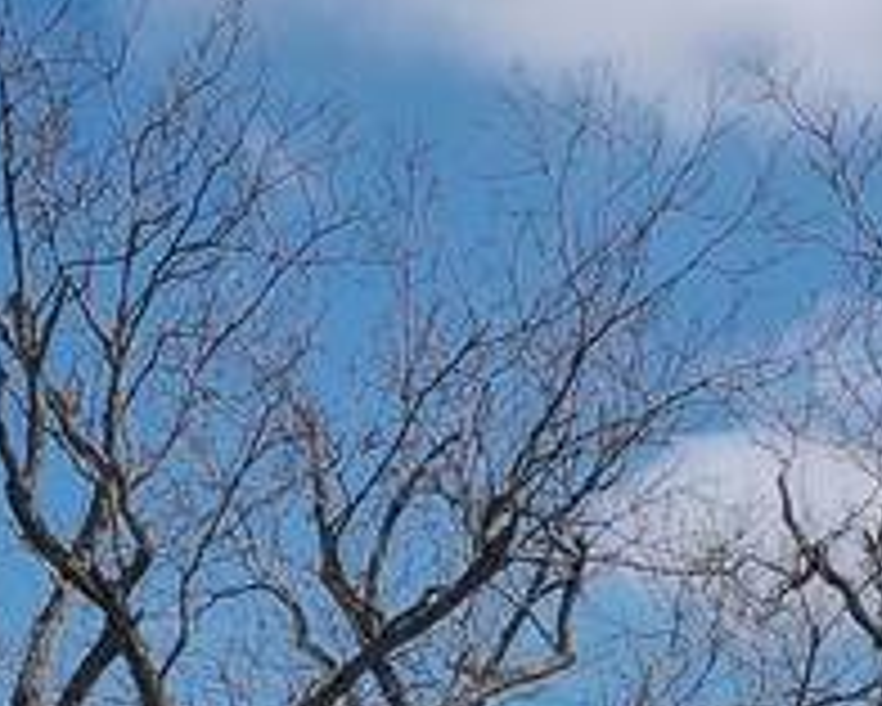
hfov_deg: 8.7
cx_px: -315
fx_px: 5667
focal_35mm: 217
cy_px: 1452
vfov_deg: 6.9
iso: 100
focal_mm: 10.26
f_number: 5
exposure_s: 1/60
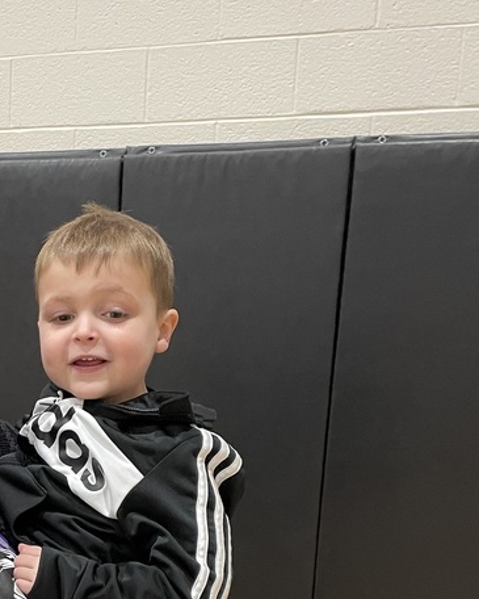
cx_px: -21
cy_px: 523
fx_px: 1010
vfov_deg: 31.7
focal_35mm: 57
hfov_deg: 25.2
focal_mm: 4.2
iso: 200
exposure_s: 1/60
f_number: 1.6
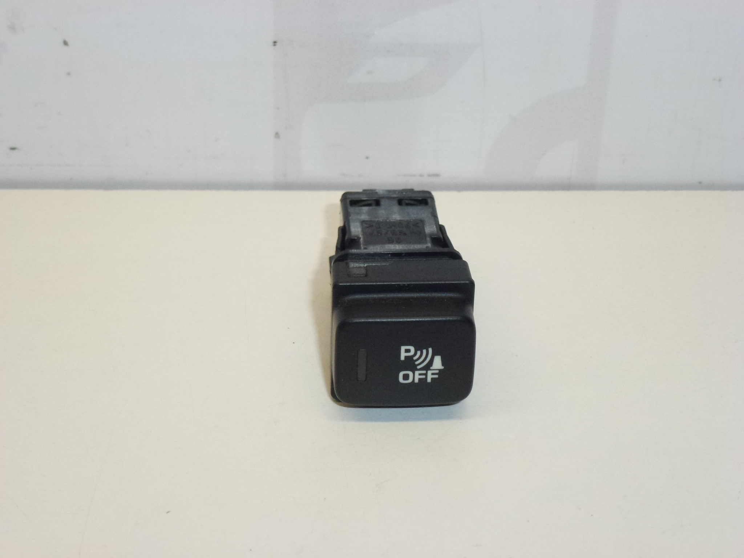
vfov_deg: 19.4
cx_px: 372
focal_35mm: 76
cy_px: 279
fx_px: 1633
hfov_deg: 25.7
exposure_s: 1/250
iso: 400
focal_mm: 13.6
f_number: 4.7
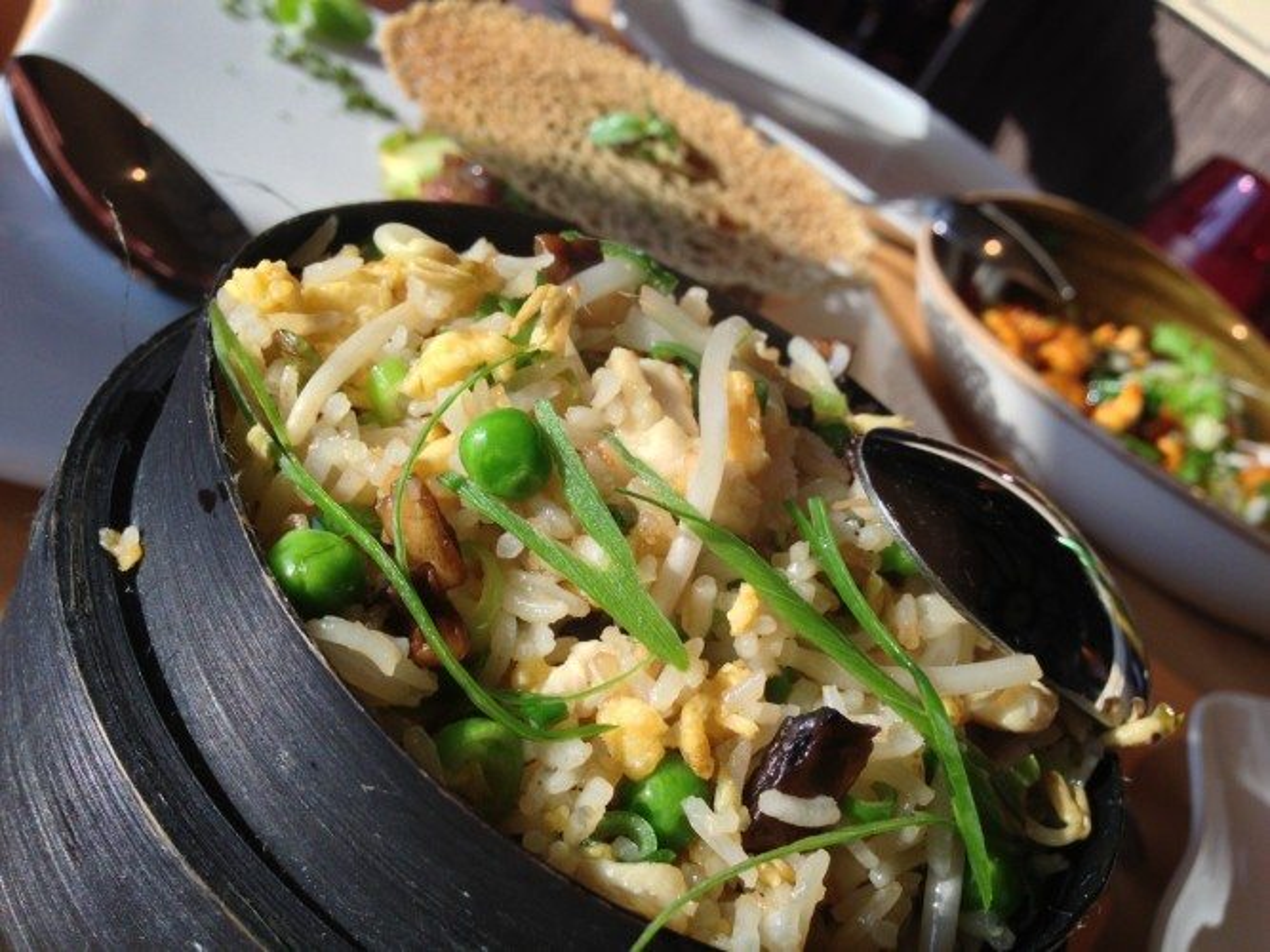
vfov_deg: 42.9
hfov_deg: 55.4
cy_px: 476
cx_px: 635
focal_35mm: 33
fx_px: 1210
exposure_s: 1/160
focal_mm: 4.13
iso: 50
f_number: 2.4
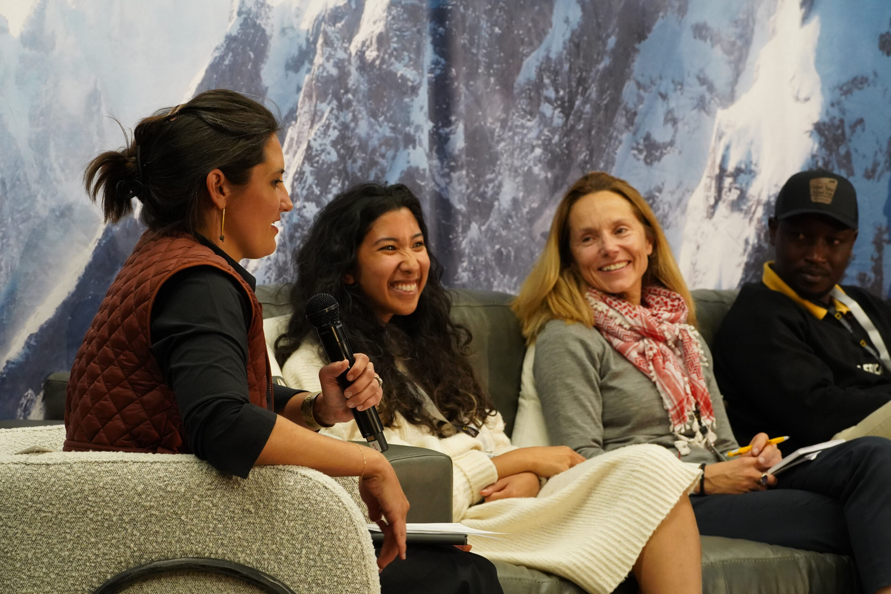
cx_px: 446
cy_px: 297
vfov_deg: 10.2
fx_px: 3341
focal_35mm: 135
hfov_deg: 15.2
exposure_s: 1/100
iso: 6400
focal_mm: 135
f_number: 11
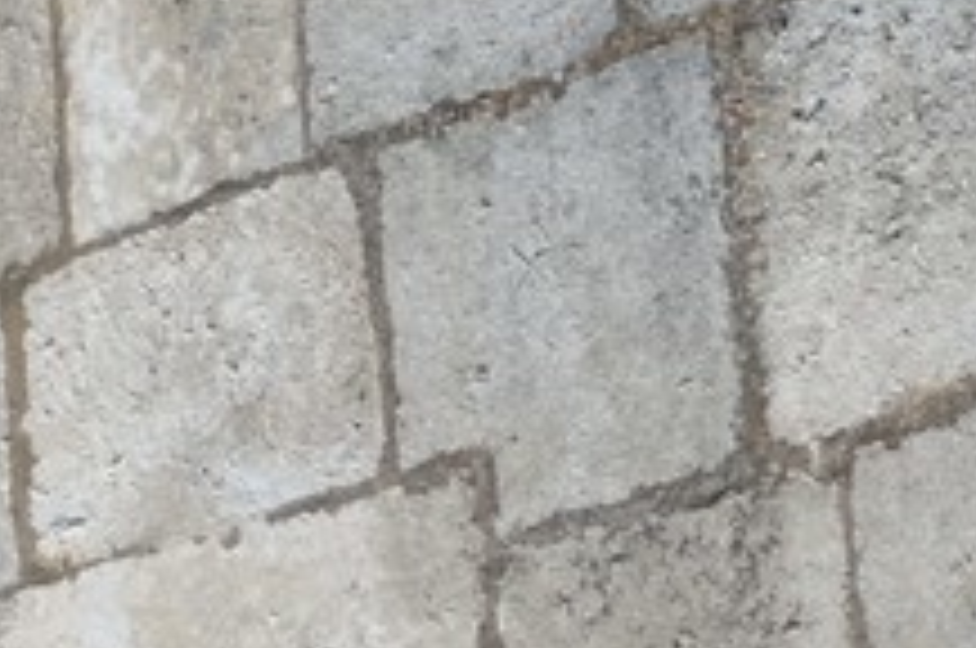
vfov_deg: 3.0
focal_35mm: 457
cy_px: -108
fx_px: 12371
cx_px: -2456
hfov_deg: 4.3
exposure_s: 1/250
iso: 200
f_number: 18
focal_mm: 62
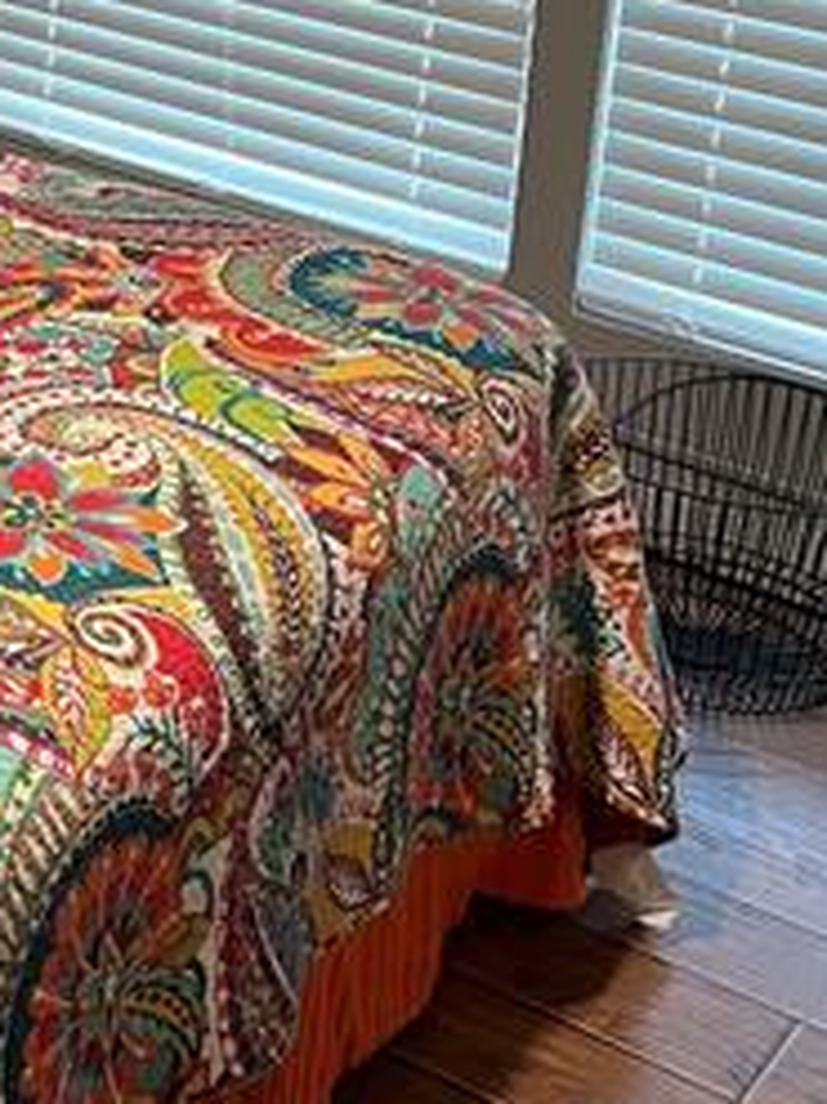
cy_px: -40
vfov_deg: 23.0
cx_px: -201
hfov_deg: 17.3
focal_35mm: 81
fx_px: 2582
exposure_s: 1/60
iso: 200
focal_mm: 5.7
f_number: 1.5
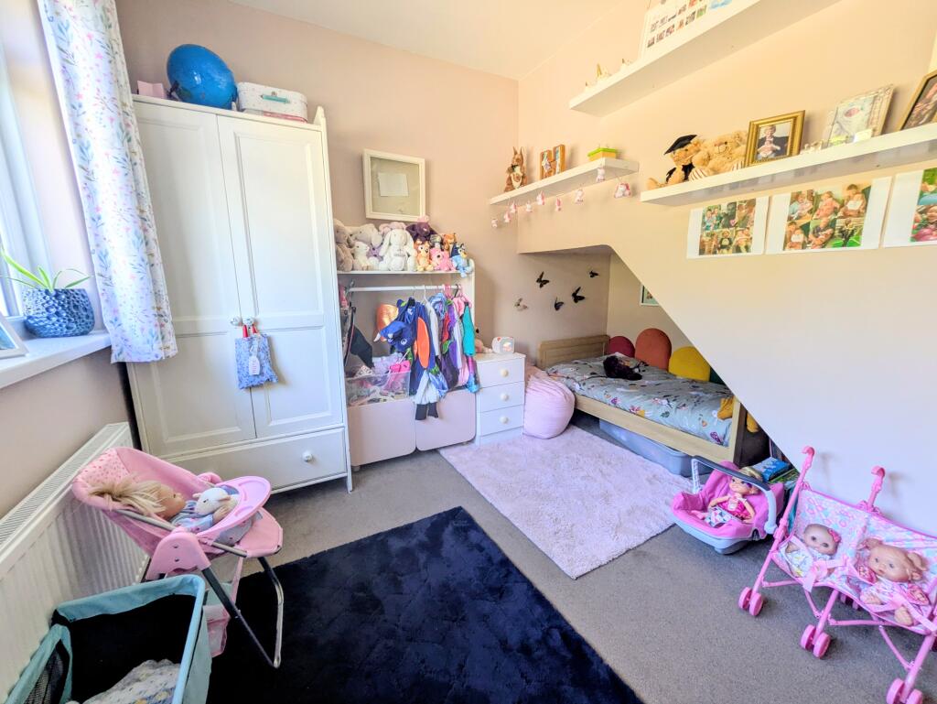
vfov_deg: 85.7
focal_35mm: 14
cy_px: 352
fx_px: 379
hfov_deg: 102.0
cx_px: 468
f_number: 2.2
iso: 102
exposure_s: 1/100
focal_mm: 1.83
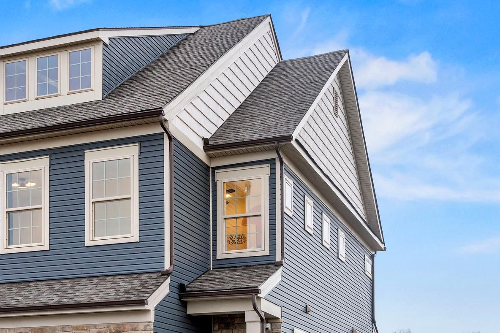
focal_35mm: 64
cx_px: 119
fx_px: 889
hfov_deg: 30.8
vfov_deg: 20.9
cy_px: 275
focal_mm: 37
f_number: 7.1
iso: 320
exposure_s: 1/100
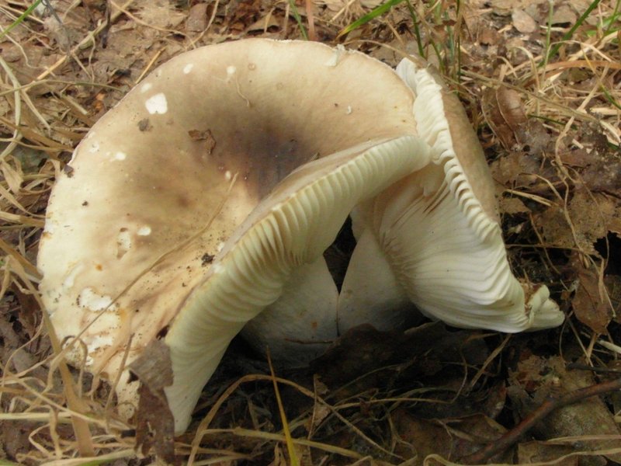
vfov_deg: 46.8
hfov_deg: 60.0
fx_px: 538
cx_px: 310
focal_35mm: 30
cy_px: 233
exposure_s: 1/20
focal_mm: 6.5
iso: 800
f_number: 7
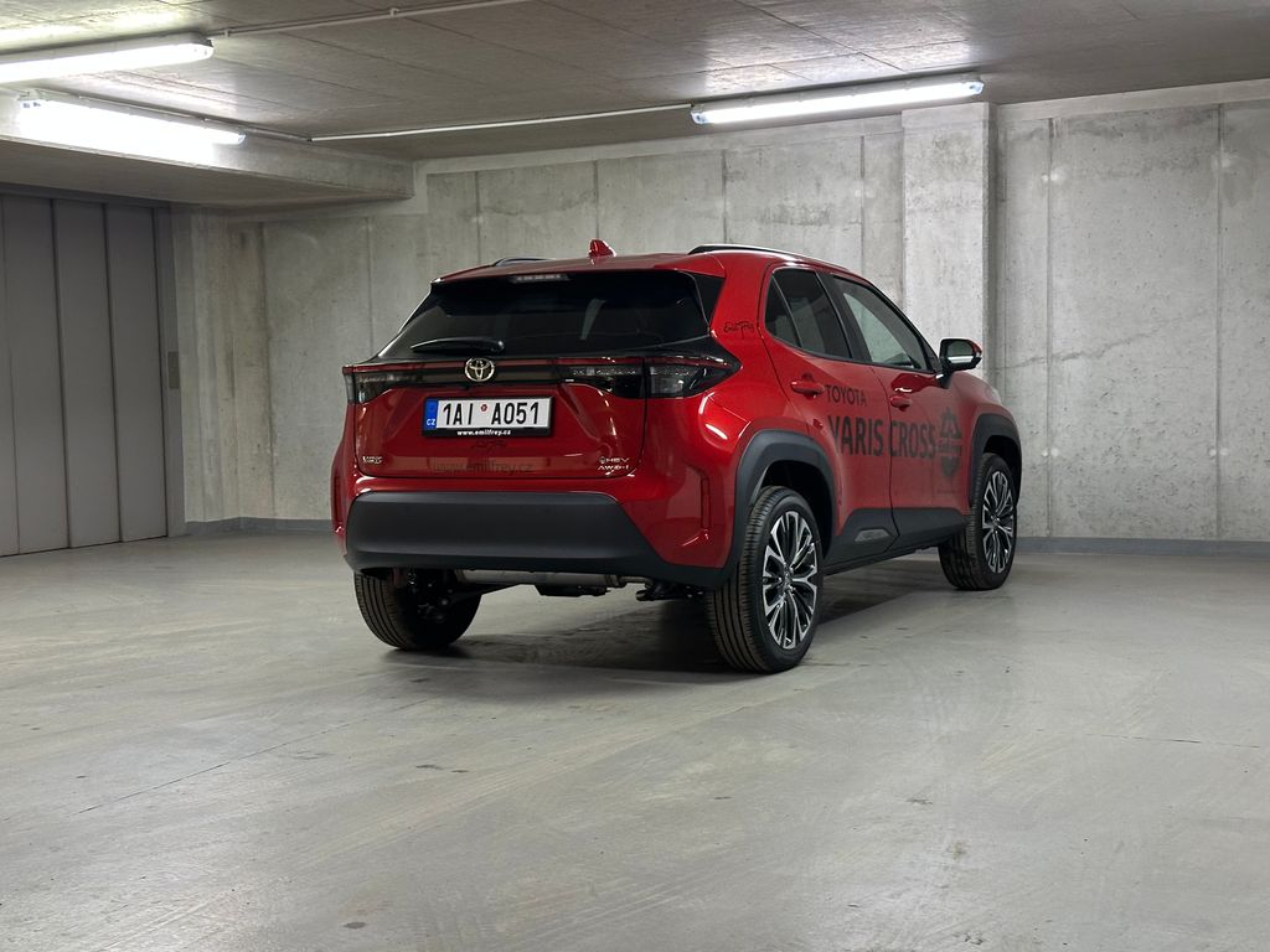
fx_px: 1761
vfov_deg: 30.3
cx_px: 635
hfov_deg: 39.7
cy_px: 476
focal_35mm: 48
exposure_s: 1/33
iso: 250
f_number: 1.78
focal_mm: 6.86
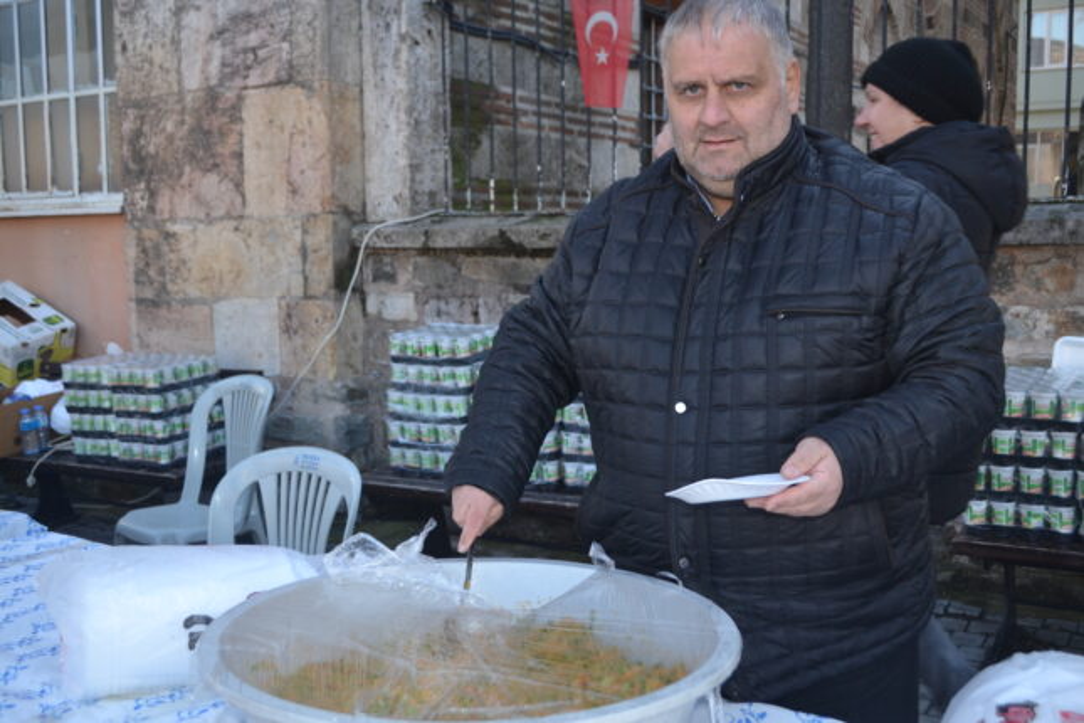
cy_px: 362
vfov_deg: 36.9
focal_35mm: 36
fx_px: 1084
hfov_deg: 53.1
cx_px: 542
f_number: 4
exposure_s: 1/125
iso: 180
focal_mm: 24
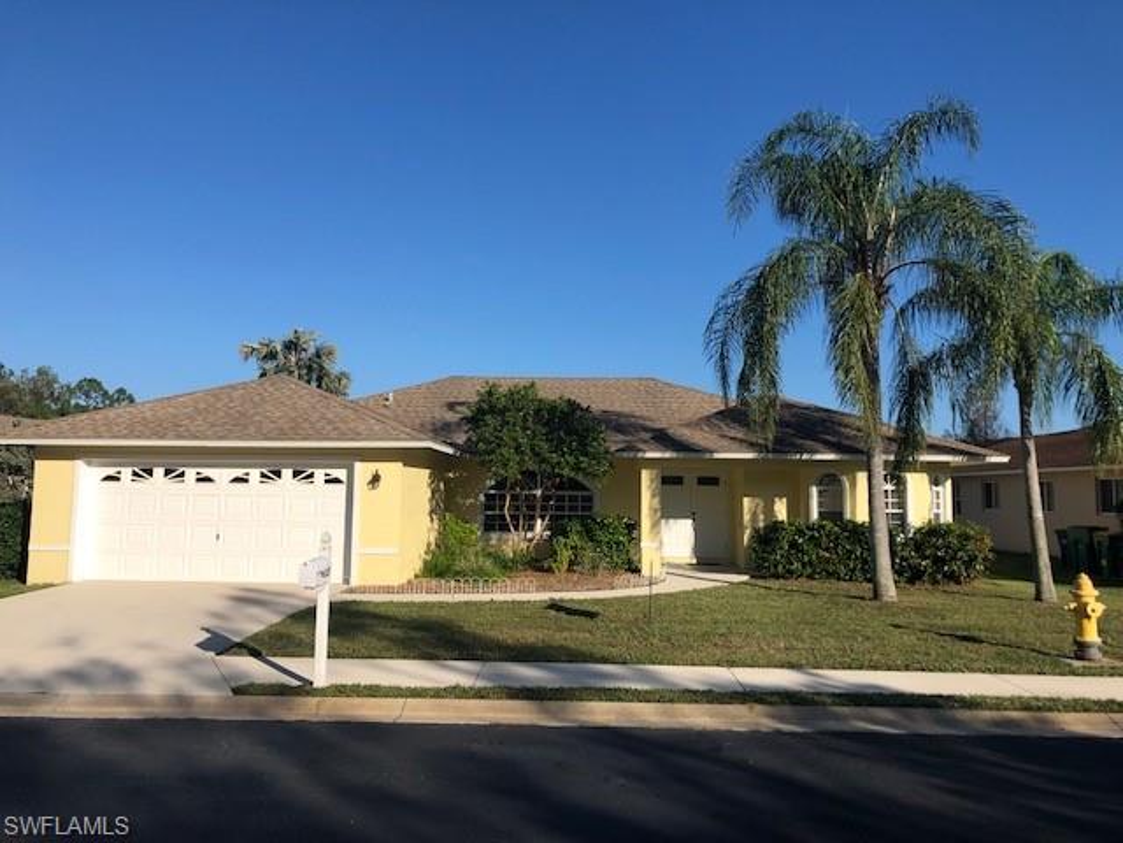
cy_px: 422
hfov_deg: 63.4
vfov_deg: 49.7
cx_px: 562
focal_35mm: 28
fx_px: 908
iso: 25
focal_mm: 3.99
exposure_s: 1/2667
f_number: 1.8
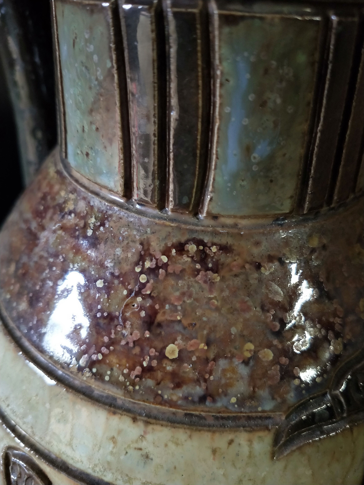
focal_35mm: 23
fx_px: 322
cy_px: 242
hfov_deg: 58.9
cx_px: 182
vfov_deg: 73.9
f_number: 1.7
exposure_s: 1/25
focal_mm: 3.99
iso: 489
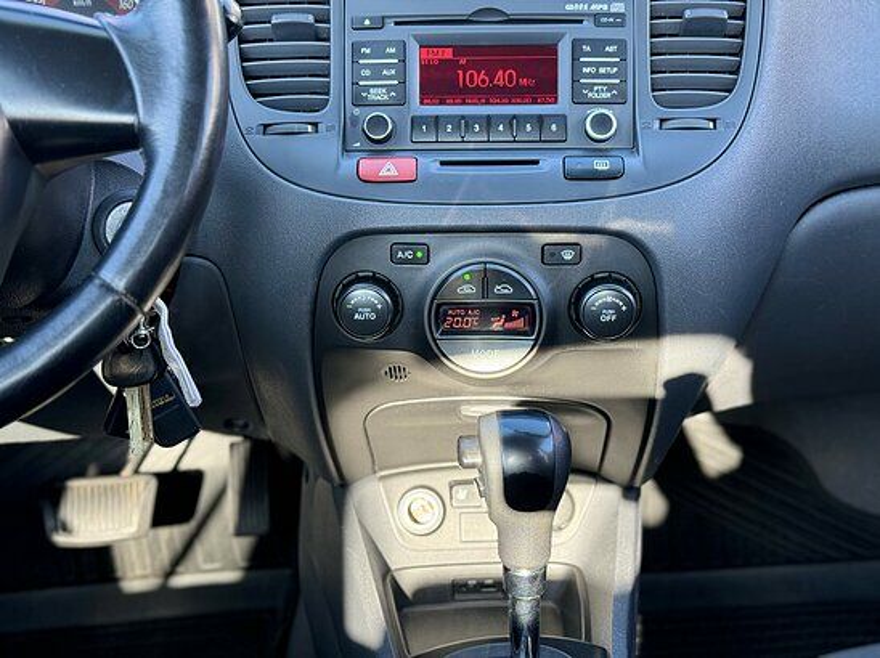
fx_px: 1219
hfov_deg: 39.7
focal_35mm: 48
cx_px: 440
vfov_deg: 30.2
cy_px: 329
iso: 100
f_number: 1.78
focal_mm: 6.76
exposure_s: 1/164
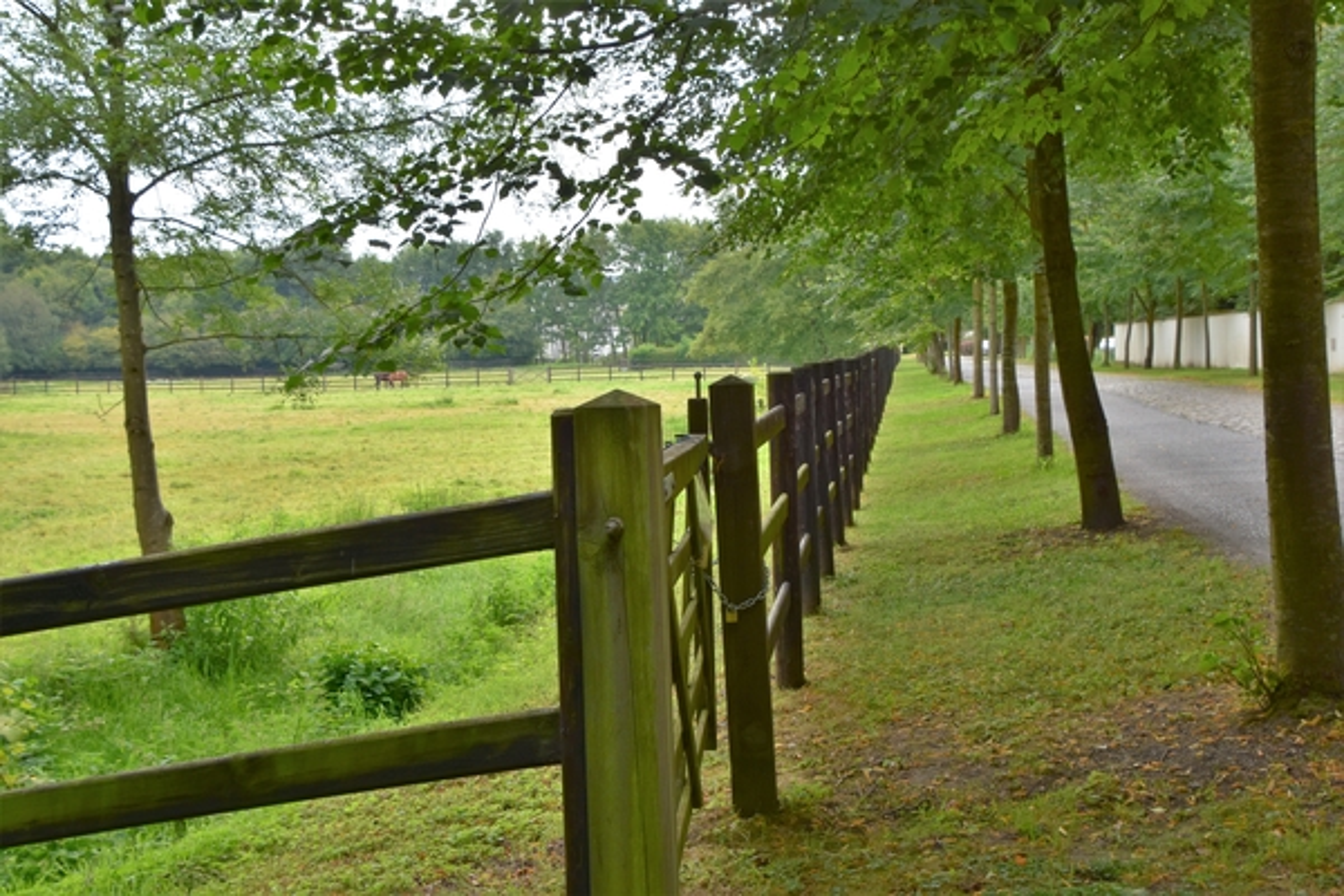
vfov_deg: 23.8
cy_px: 448
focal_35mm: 57
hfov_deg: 35.1
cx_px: 672
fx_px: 2128
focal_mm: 38
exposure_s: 1/100
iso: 200
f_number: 11
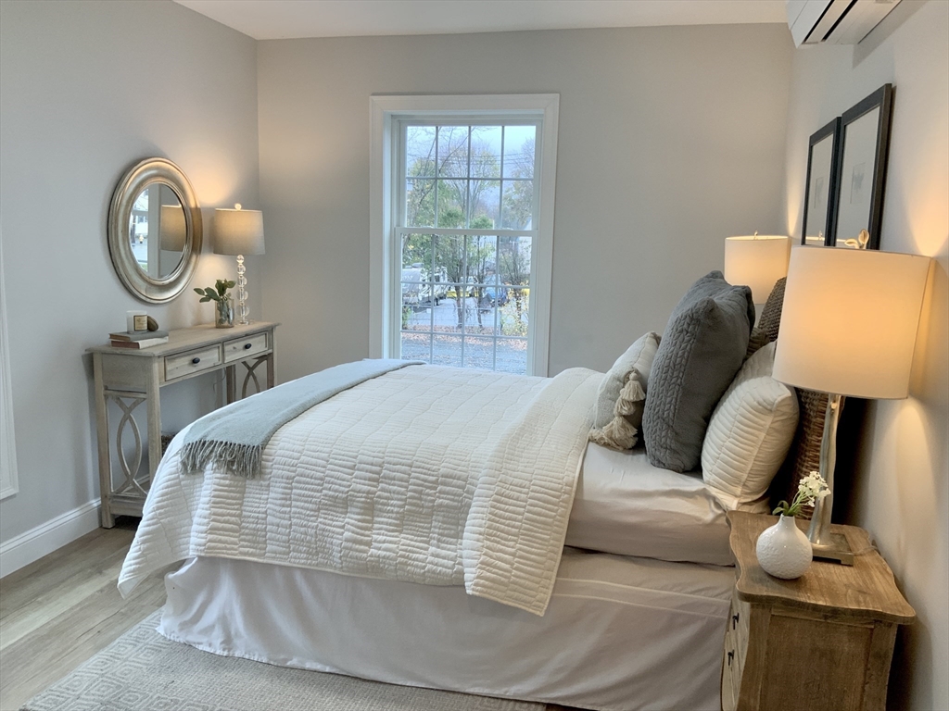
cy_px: 356
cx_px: 474
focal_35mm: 29
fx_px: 795
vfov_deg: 48.2
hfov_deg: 61.7
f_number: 1.8
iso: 64
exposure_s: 1/120
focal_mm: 3
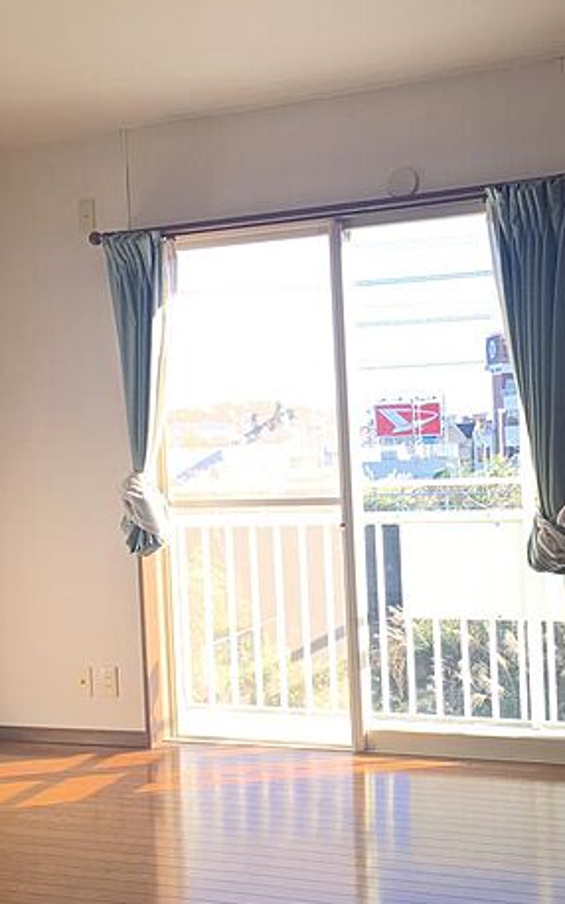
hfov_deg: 29.7
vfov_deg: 46.2
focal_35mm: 43
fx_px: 1060
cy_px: 468
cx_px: 348
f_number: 2.2
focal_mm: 4.15
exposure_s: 1/216
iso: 25
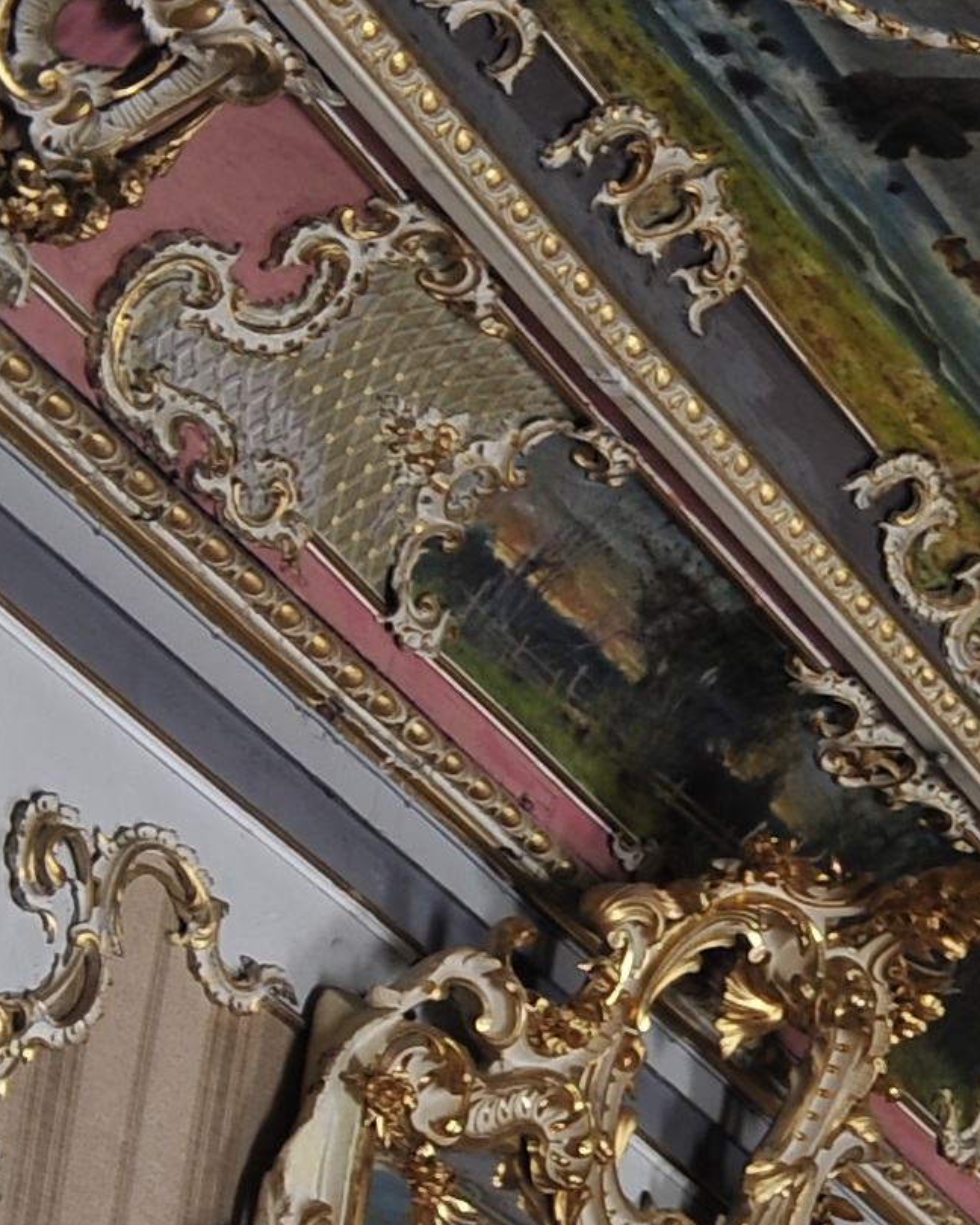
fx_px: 5003
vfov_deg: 13.2
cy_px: 1824
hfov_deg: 9.0
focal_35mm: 138
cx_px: 2970
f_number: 5.6
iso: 200
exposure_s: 1/3
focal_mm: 28
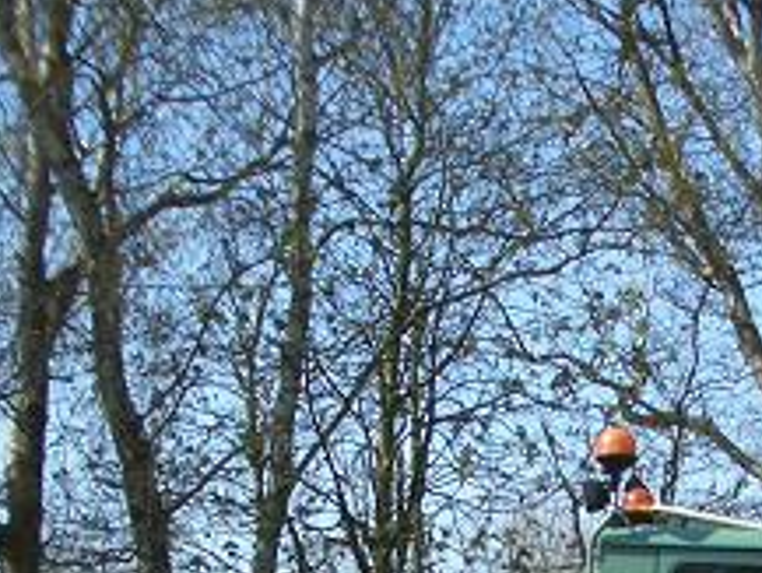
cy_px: 684
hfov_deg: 19.4
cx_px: 725
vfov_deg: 14.5
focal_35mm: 99
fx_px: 2180
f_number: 2.6
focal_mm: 5.8
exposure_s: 1/800
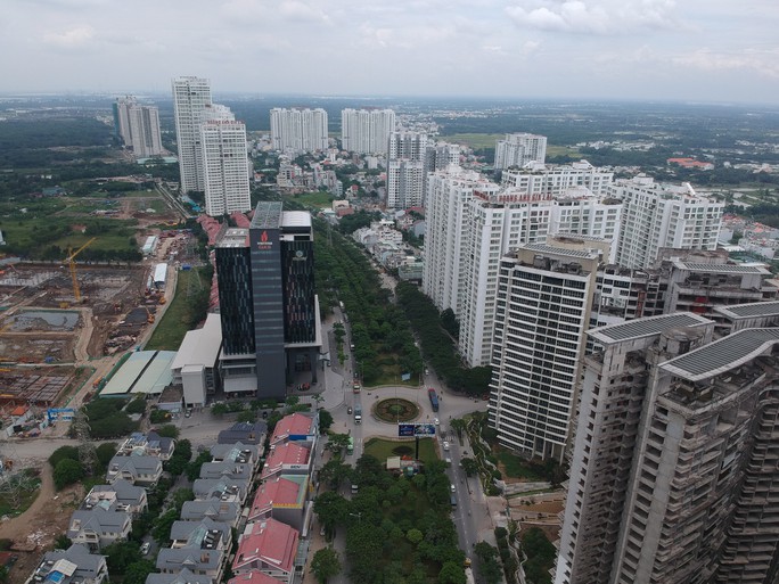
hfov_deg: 69.4
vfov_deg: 54.9
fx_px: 563
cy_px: 292
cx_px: 390
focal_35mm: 25
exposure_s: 1/1250
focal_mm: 4.49
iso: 100
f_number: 2.6
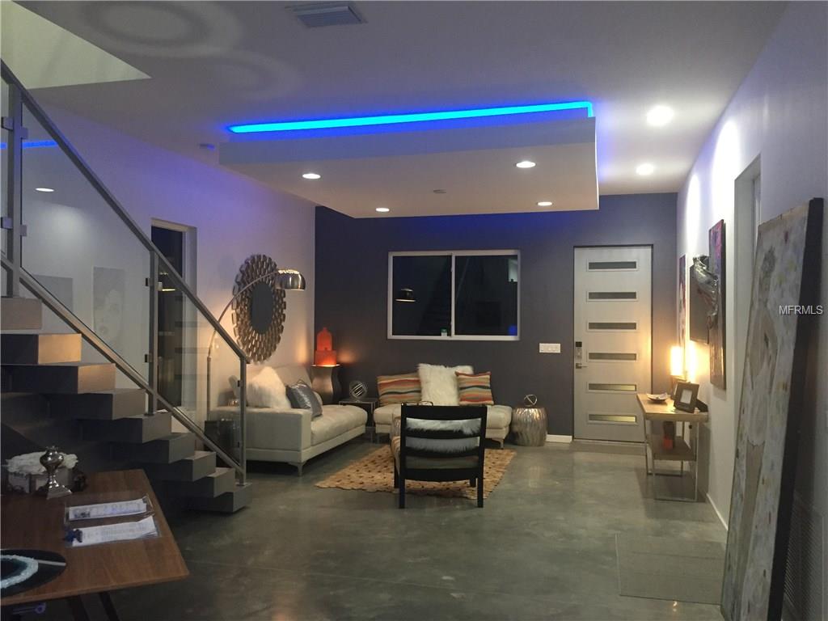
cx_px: 414
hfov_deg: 61.7
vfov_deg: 48.2
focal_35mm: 29
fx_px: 694
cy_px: 310
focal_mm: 4.15
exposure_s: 1/30
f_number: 2.2
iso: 200
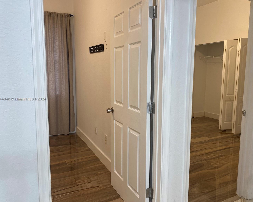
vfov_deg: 51.5
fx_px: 210
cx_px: 129
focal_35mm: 28
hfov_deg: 62.2
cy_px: 99
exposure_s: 1/60
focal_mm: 4.25
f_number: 1.8
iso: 125
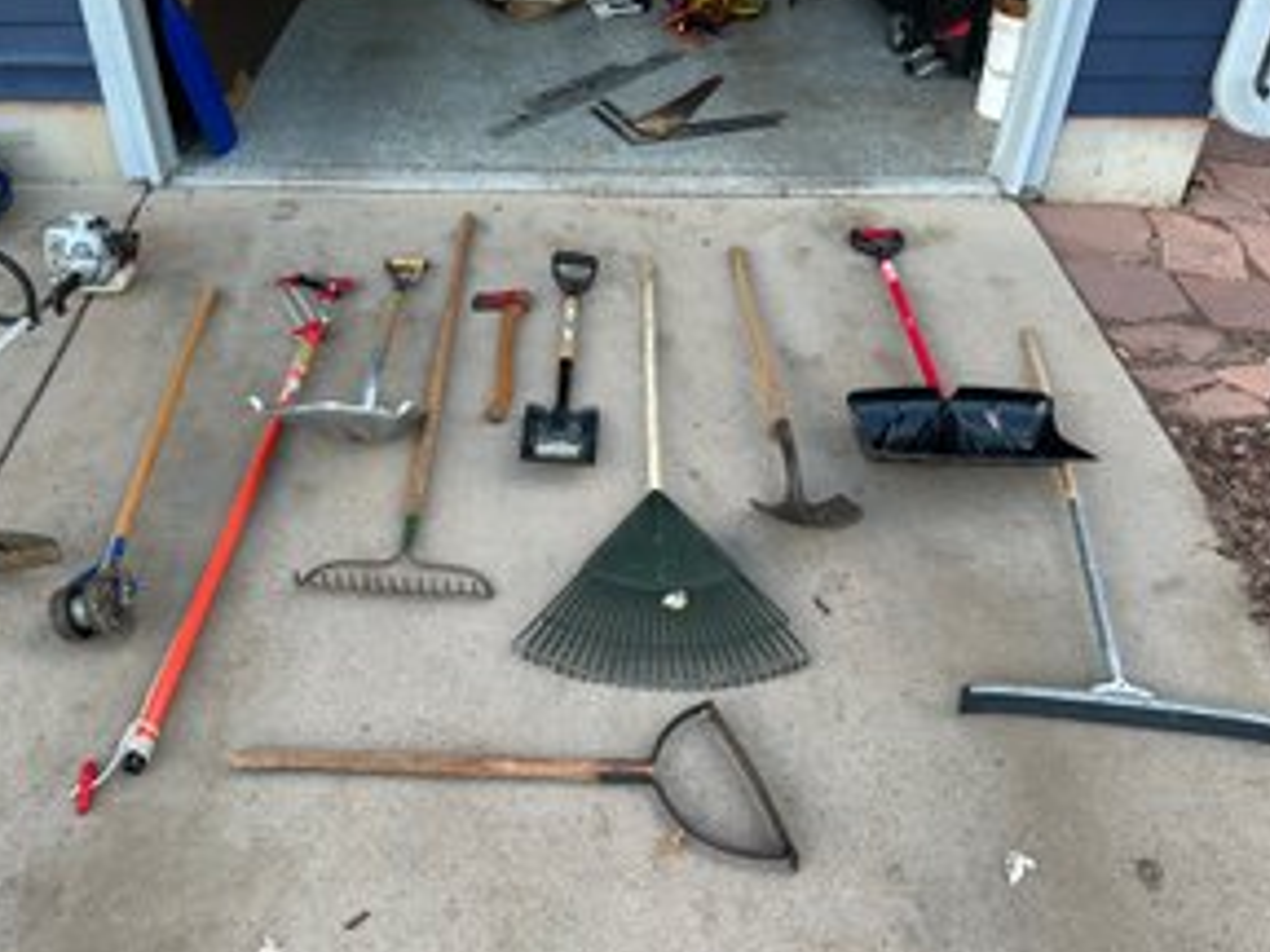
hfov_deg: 58.2
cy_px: 531
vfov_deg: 45.4
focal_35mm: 31
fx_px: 1137
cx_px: 562
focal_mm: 5.7
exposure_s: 1/121
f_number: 1.5
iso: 50
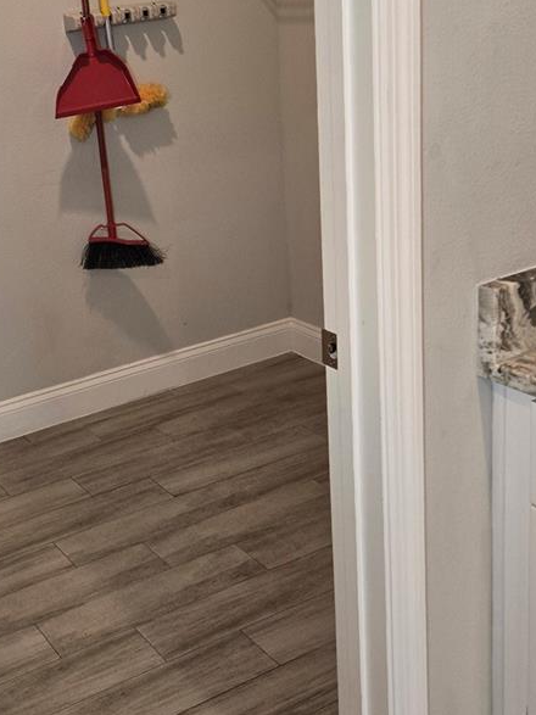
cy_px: 230
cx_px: 104
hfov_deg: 30.1
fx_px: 971
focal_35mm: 47
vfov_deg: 39.9
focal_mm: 5.4
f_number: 1.8
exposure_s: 1/120
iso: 250
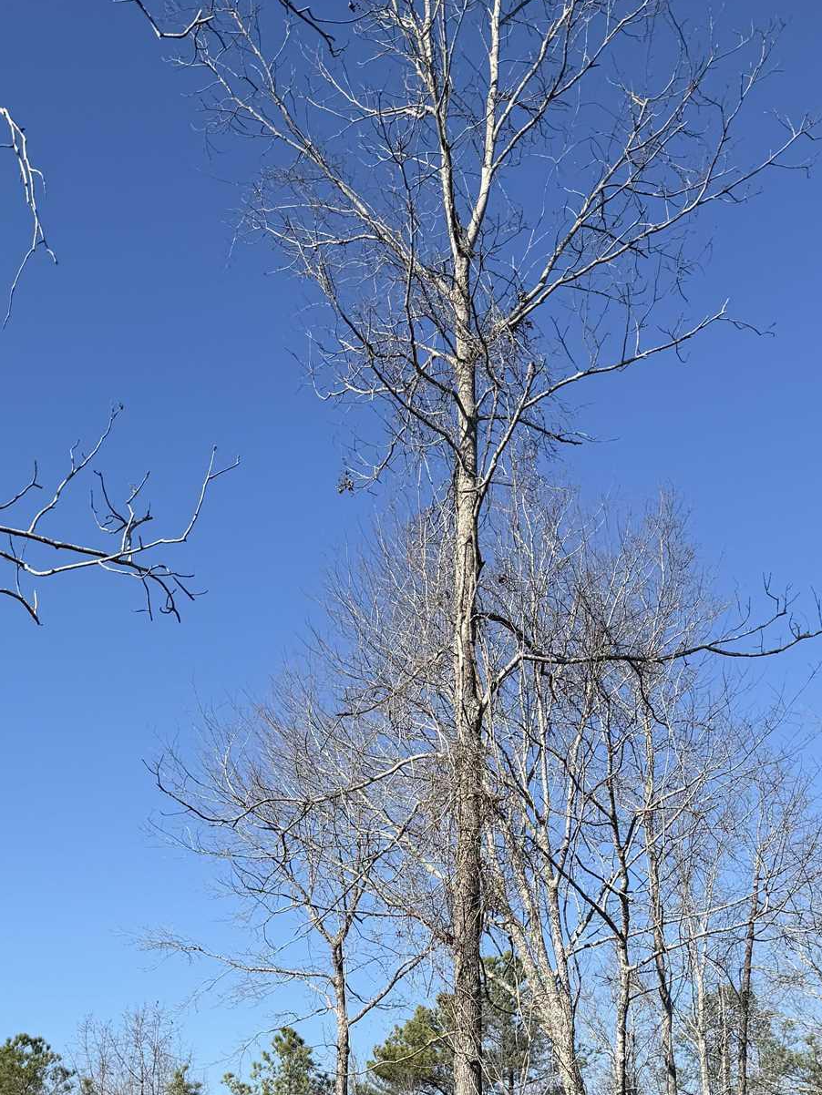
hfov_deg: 31.4
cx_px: 304
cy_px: 1024
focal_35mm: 46
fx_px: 1456
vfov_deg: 37.9
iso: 80
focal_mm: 6.76
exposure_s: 1/3425
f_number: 1.78
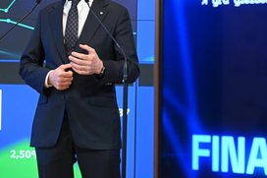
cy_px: 55
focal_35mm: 159
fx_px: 1178
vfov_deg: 8.6
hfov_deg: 12.9
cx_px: 155
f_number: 5
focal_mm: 105
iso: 3200
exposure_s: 1/125
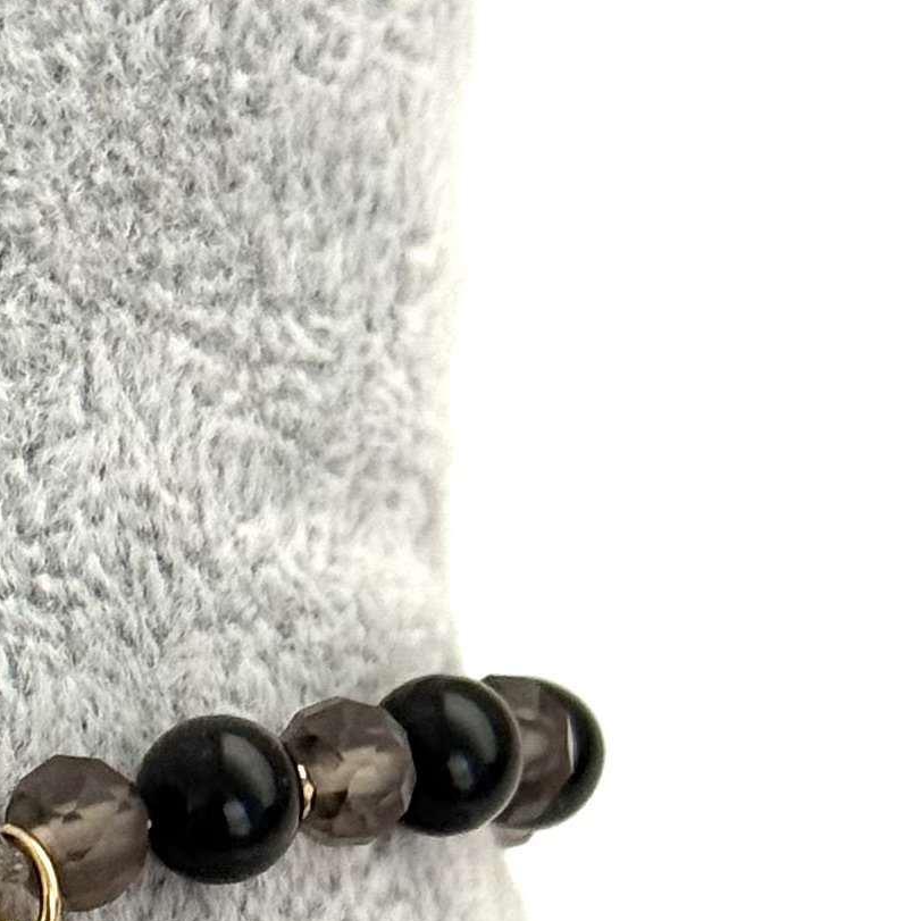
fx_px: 6351
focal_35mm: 211
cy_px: 1137
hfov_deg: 8.2
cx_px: -159
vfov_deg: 8.2
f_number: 1.78
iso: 160
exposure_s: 1/47
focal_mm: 6.76
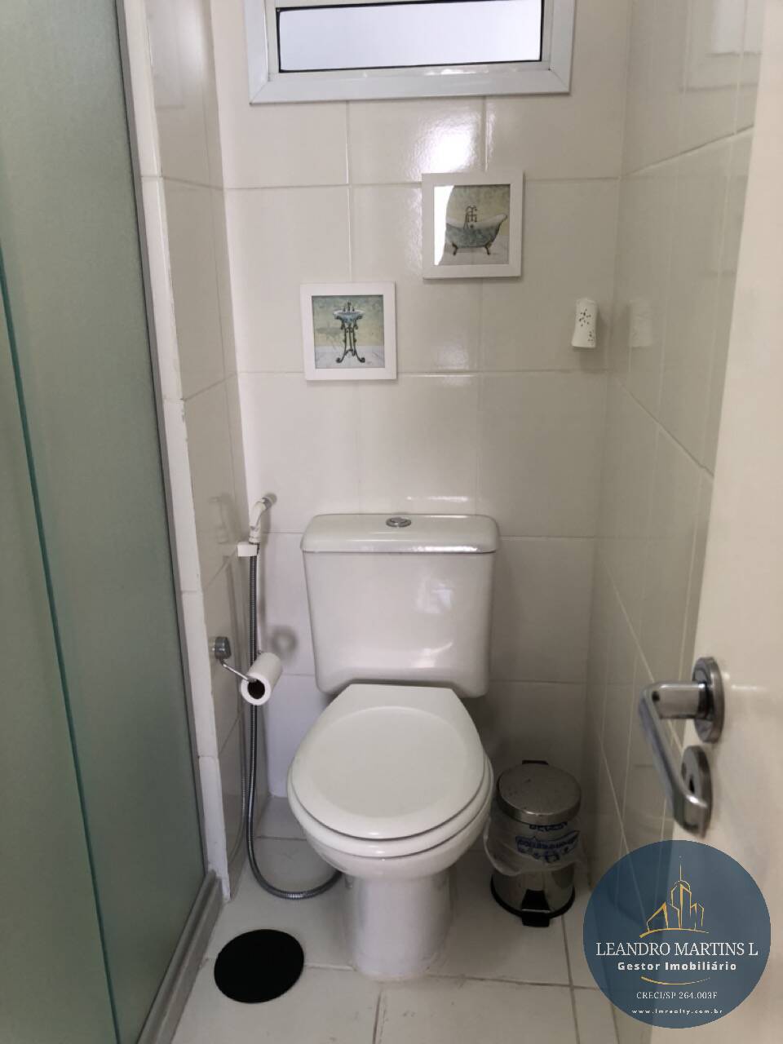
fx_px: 844
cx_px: 392
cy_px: 522
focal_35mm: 28
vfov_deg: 63.4
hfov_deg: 49.7
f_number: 1.8
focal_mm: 3.99
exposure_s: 1/24
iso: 40
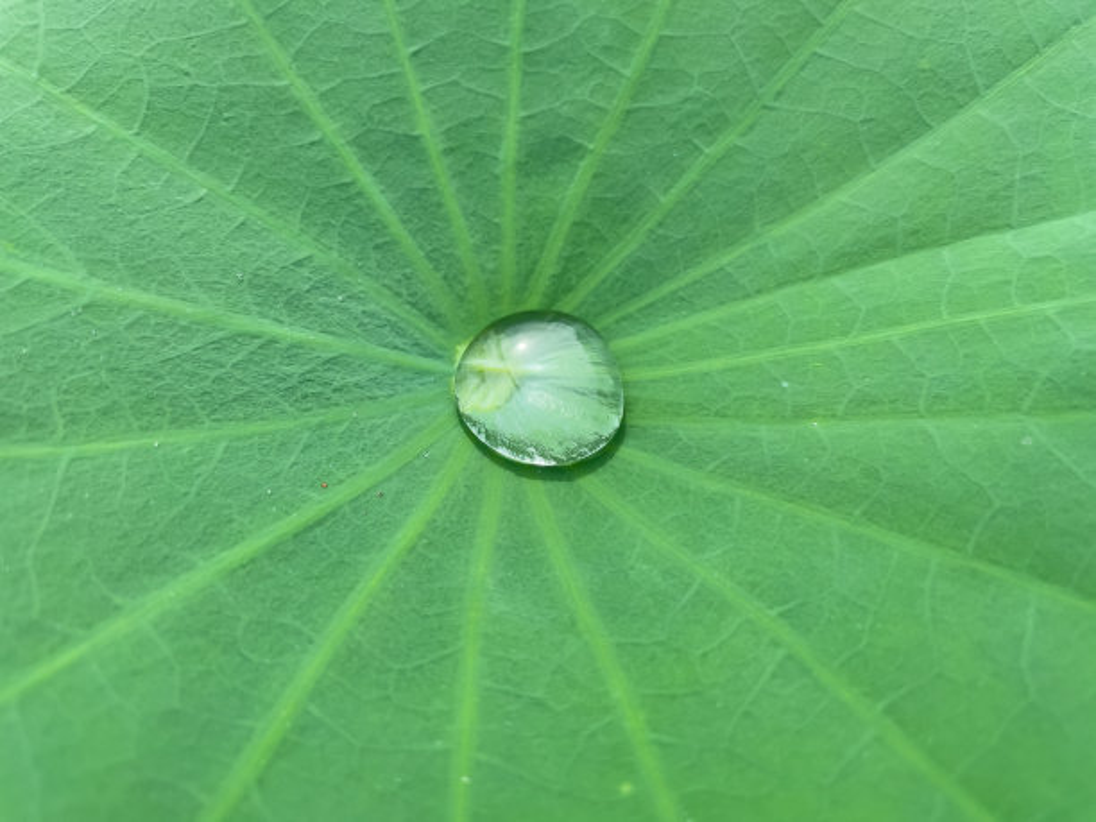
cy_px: 411
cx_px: 548
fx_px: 823
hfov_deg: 67.3
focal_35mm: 26
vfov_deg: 53.1
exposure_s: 1/850
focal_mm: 4.2
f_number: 1.6
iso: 32
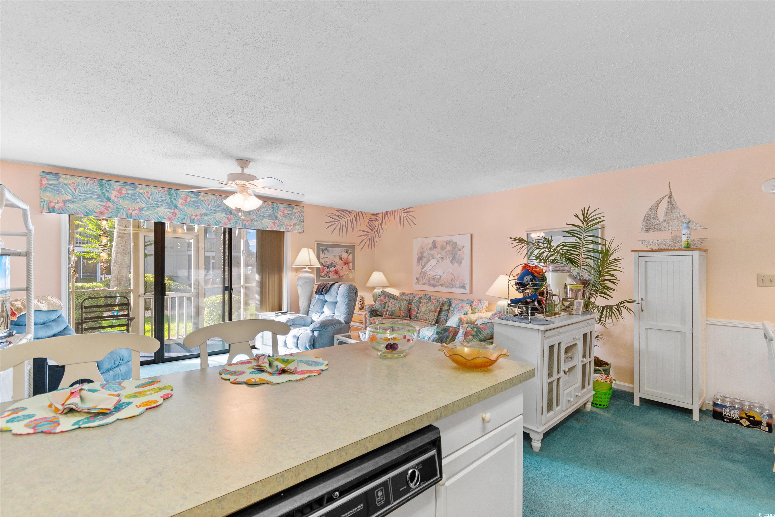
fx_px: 323
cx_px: 388
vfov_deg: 77.3
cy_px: 258
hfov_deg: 100.4
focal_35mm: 15
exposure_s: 1/10
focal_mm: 10
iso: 100
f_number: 4.5
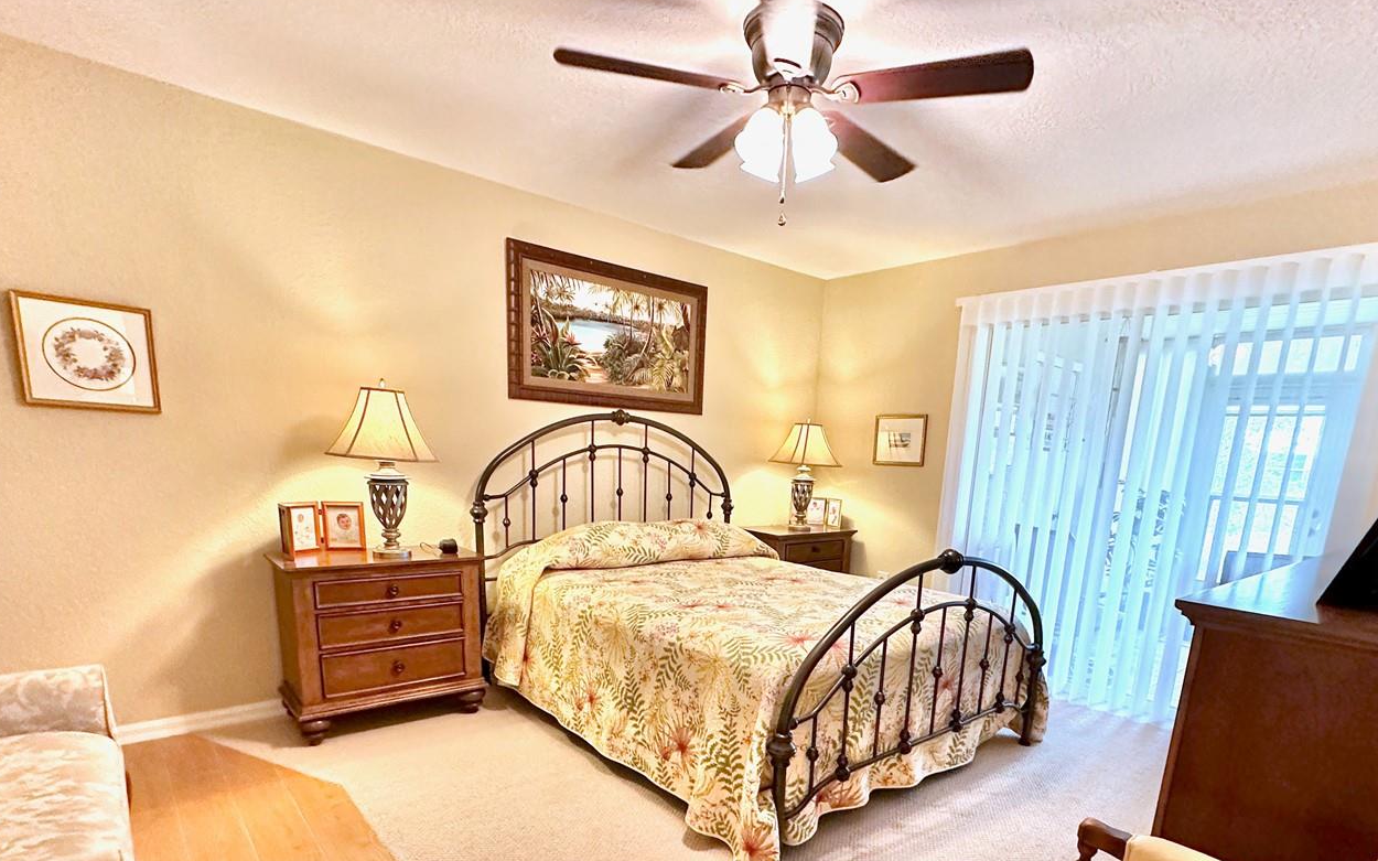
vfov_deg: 59.8
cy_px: 614
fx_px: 713
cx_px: 743
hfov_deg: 87.8
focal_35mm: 19
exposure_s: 1/60
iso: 400
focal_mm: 2.22
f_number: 2.2
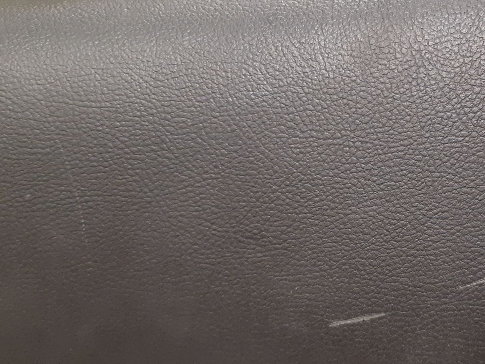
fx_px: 588
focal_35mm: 42
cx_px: 374
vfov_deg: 33.9
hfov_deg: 43.1
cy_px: 251
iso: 250
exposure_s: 1/33
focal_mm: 3.93
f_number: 1.7
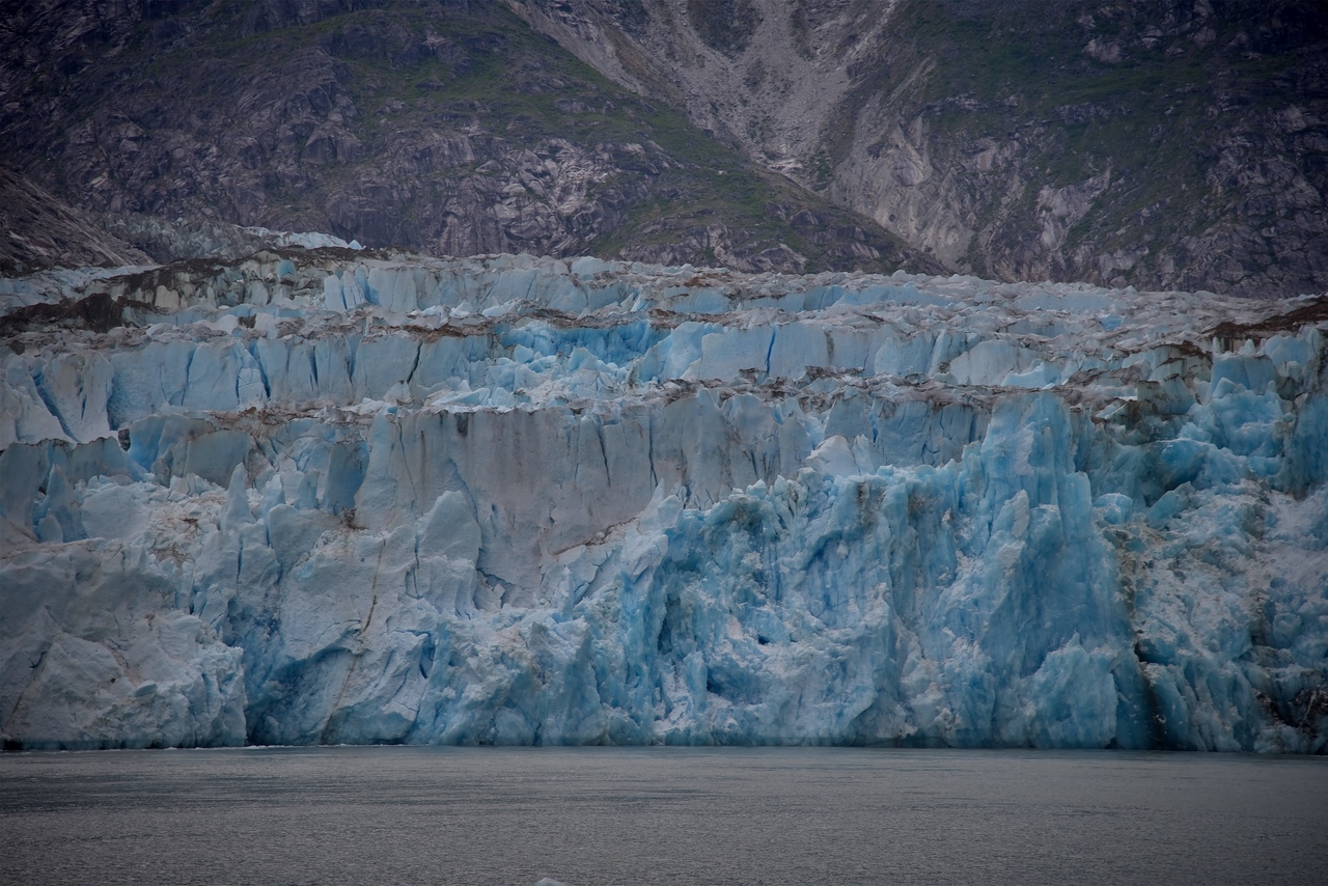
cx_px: 664
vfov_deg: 11.4
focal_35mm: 120
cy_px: 443
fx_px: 4427
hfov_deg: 17.1
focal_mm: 120
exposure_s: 1/250
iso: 100
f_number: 4
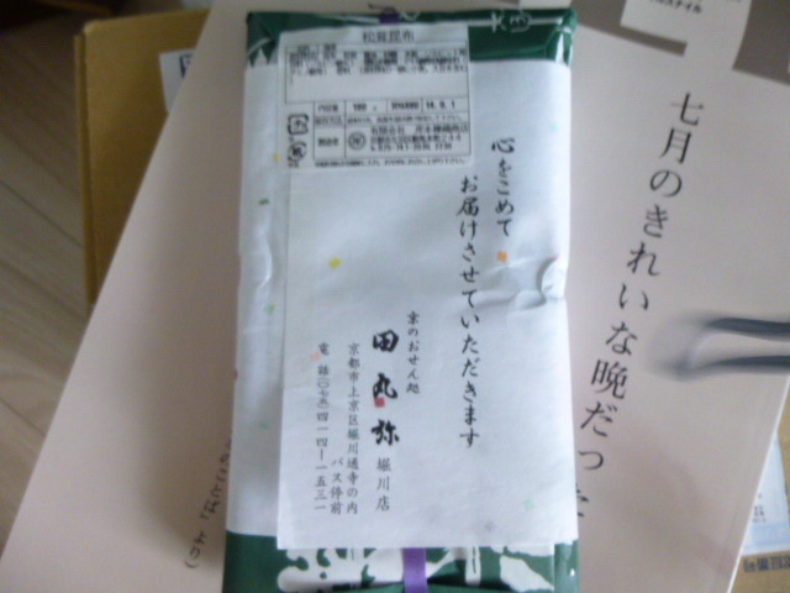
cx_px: 395
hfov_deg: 69.4
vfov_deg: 54.9
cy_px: 296
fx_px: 571
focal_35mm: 25
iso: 500
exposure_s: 1/8
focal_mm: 4.5
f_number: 3.1
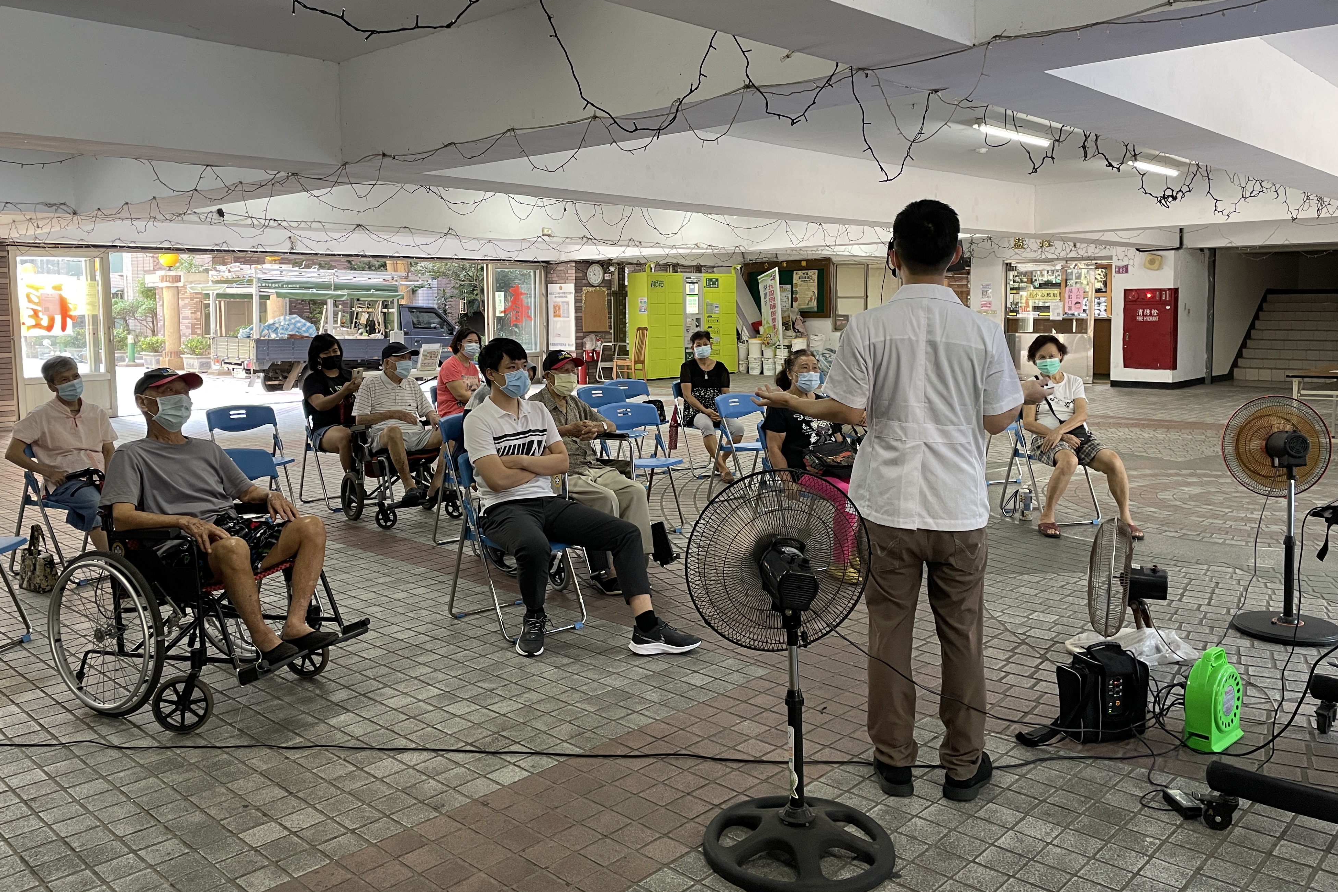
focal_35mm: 28
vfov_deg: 46.3
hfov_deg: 65.5
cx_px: 654
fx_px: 1041
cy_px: 388
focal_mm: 4.2
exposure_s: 1/60
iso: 125
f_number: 1.6
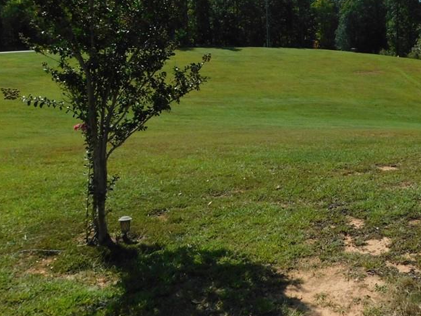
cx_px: 331
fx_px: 499
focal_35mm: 41
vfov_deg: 34.5
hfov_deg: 43.8
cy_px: 82
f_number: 6.2
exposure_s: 1/1500
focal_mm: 4.5
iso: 400
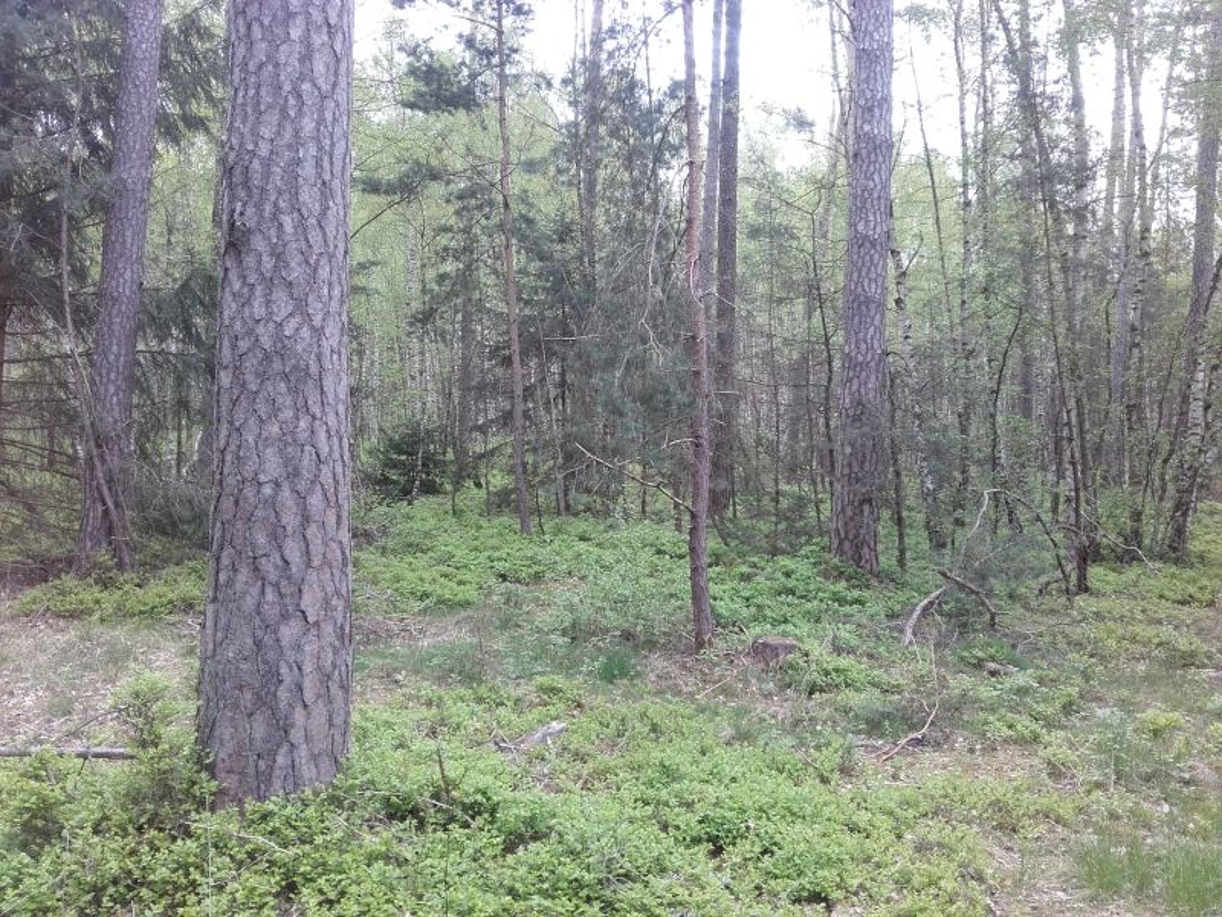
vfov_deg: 45.4
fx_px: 1094
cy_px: 458
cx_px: 611
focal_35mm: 31
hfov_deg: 58.4
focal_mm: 3.31
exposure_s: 1/50
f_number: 2.2
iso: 60
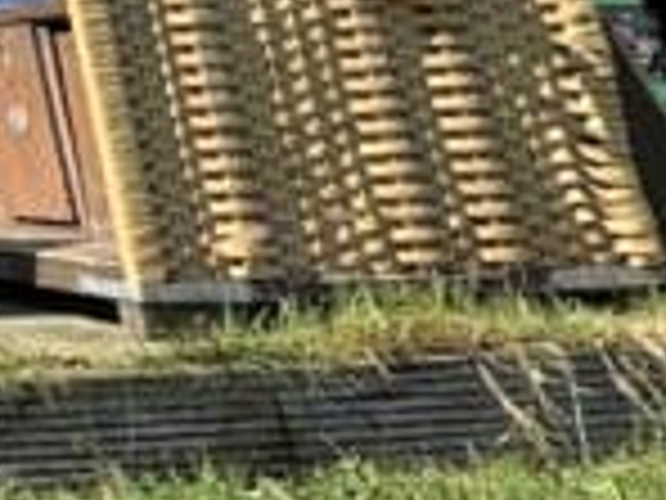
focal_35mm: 97
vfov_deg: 12.7
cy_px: -604
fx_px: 1866
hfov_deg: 14.5
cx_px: -864
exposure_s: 1/425
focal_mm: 2.22
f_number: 2.2
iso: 40
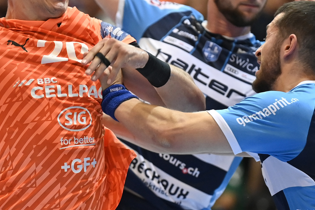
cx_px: 81
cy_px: 41
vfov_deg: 3.7
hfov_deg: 5.6
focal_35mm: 368
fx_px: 3220
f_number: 2.8
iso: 3200
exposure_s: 1/1000
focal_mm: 200
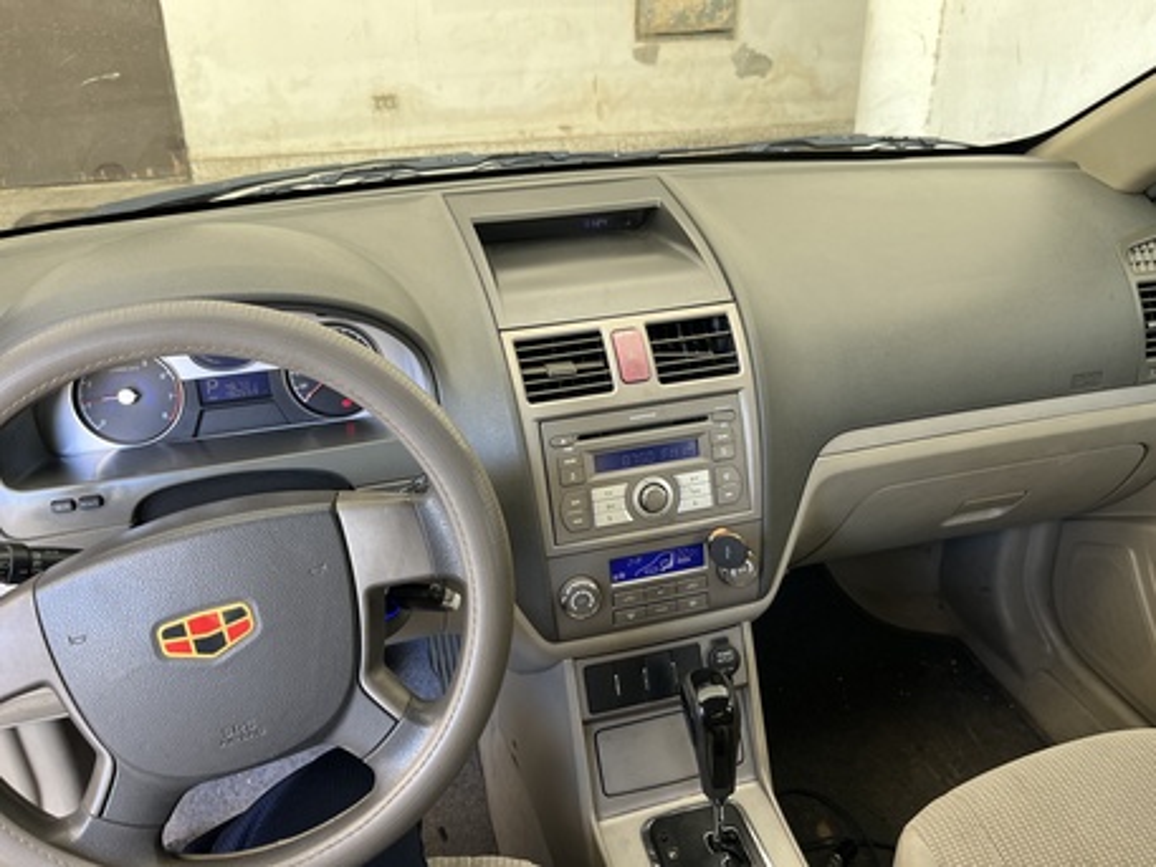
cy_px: 434
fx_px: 868
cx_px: 578
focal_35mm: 26
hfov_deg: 67.3
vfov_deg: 53.1
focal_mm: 5.1
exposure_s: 1/121
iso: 100
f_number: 1.6
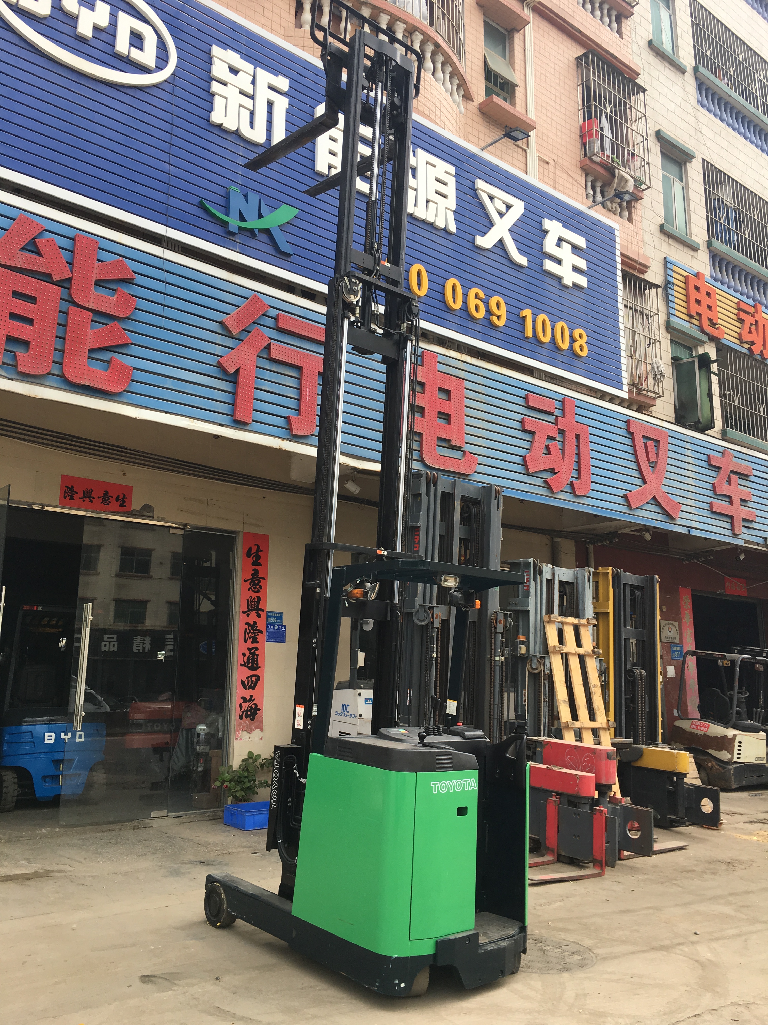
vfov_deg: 61.7
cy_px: 512
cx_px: 384
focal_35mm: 29
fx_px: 858
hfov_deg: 48.2
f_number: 2.2
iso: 25
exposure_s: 1/587
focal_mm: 4.15
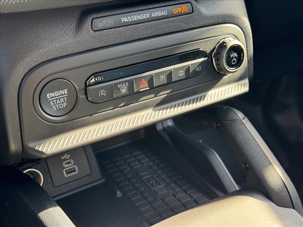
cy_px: 114
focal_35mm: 48
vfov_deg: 30.3
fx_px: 420
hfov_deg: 39.7
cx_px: 152
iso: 100
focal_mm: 6.76
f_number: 1.78
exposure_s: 1/79
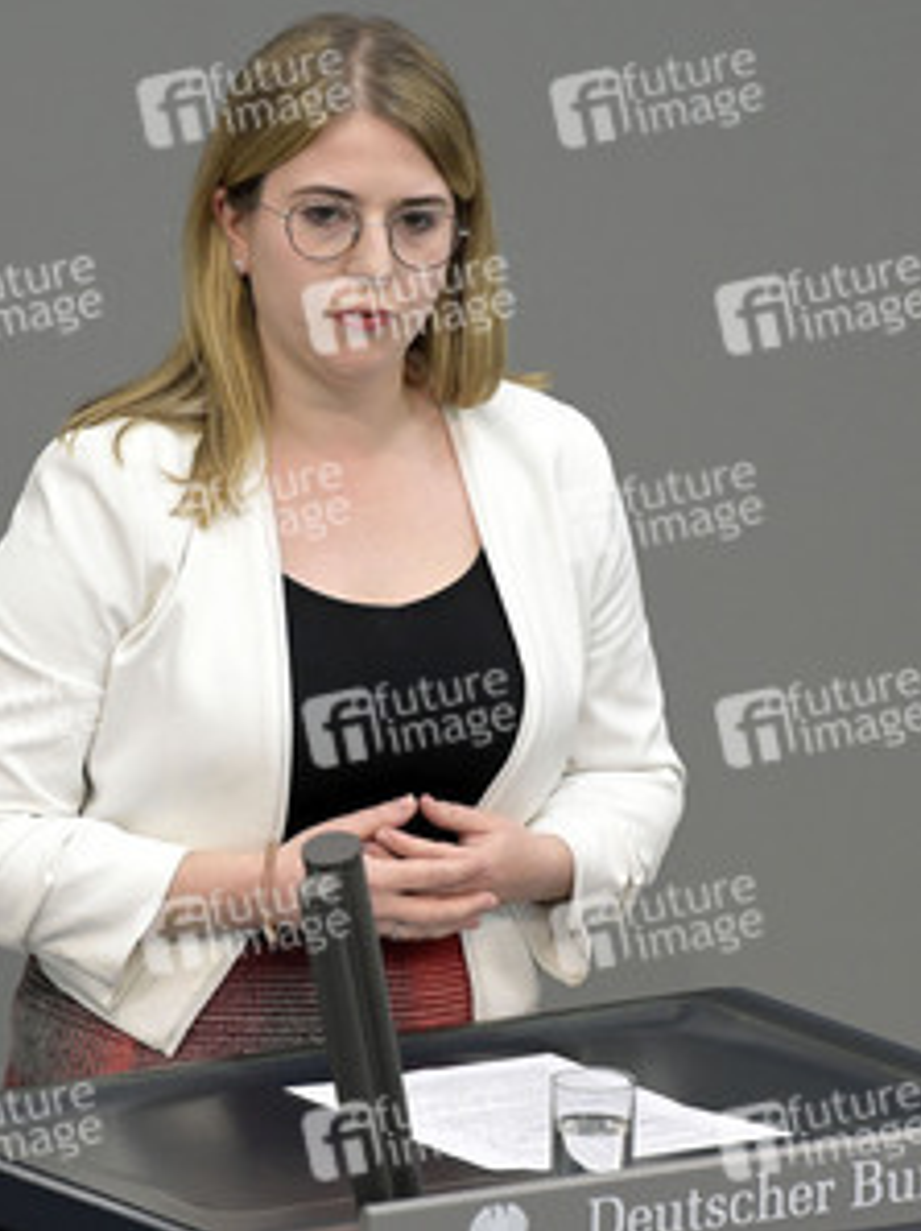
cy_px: 616
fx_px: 20676
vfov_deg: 3.4
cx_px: 299
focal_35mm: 582
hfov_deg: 2.6
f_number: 5.6
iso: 6400
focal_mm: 400
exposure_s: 1/500
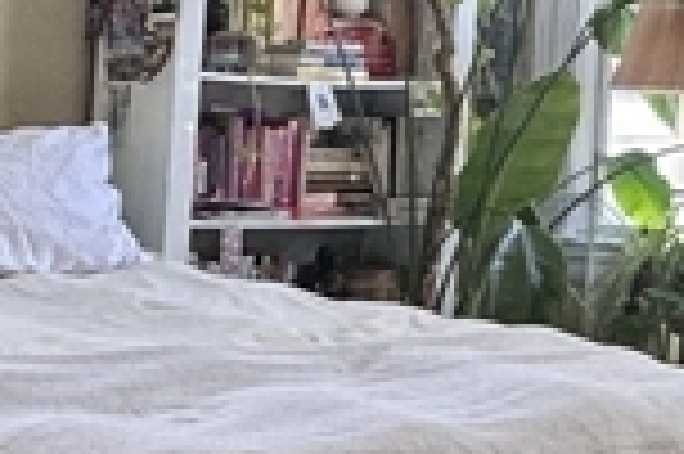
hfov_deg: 20.5
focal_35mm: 98
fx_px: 1860
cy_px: 211
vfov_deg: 13.9
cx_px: 112
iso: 125
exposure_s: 1/99
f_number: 2.2
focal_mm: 2.22
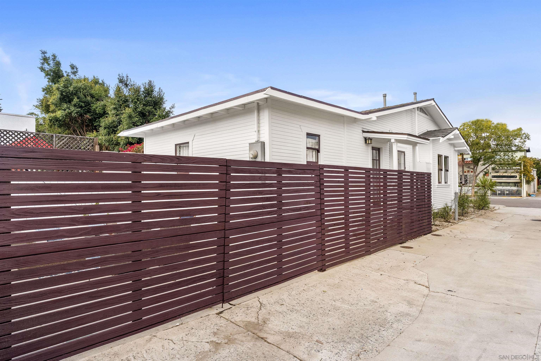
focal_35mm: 21
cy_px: 180
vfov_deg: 59.5
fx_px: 316
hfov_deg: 81.2
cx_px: 270
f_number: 8
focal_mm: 21
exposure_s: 1/80
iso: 500
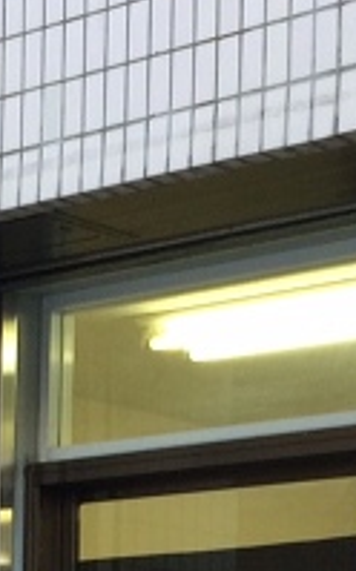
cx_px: 284
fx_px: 2162
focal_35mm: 139
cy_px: 831
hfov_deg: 9.4
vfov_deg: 14.2
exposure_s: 1/60
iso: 40
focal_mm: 4.15
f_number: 2.2
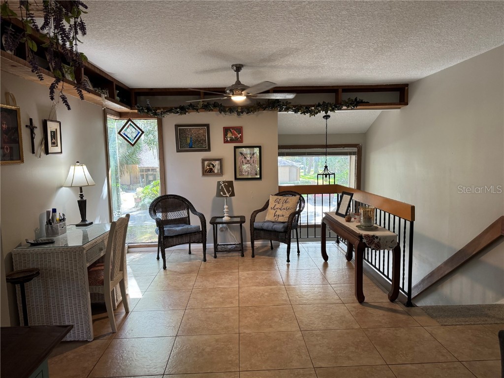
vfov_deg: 56.8
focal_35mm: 24
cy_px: 189
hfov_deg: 71.6
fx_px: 349
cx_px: 252
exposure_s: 1/120
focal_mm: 6.76
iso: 200
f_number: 1.78
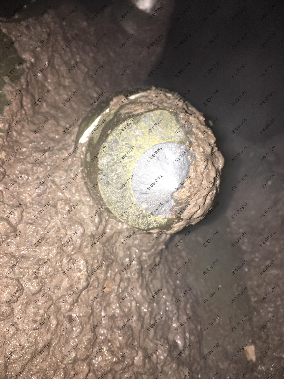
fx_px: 317
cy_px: 190
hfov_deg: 48.2
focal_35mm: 29
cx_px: 142
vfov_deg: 61.7
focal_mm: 4.15
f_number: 2.2
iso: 32
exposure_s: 1/33
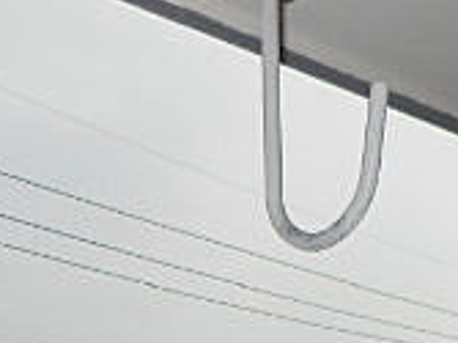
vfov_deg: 14.2
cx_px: 184
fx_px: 1216
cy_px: 615
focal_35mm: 92
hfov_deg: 21.3
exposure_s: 1/100
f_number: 3
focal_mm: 4.2
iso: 80
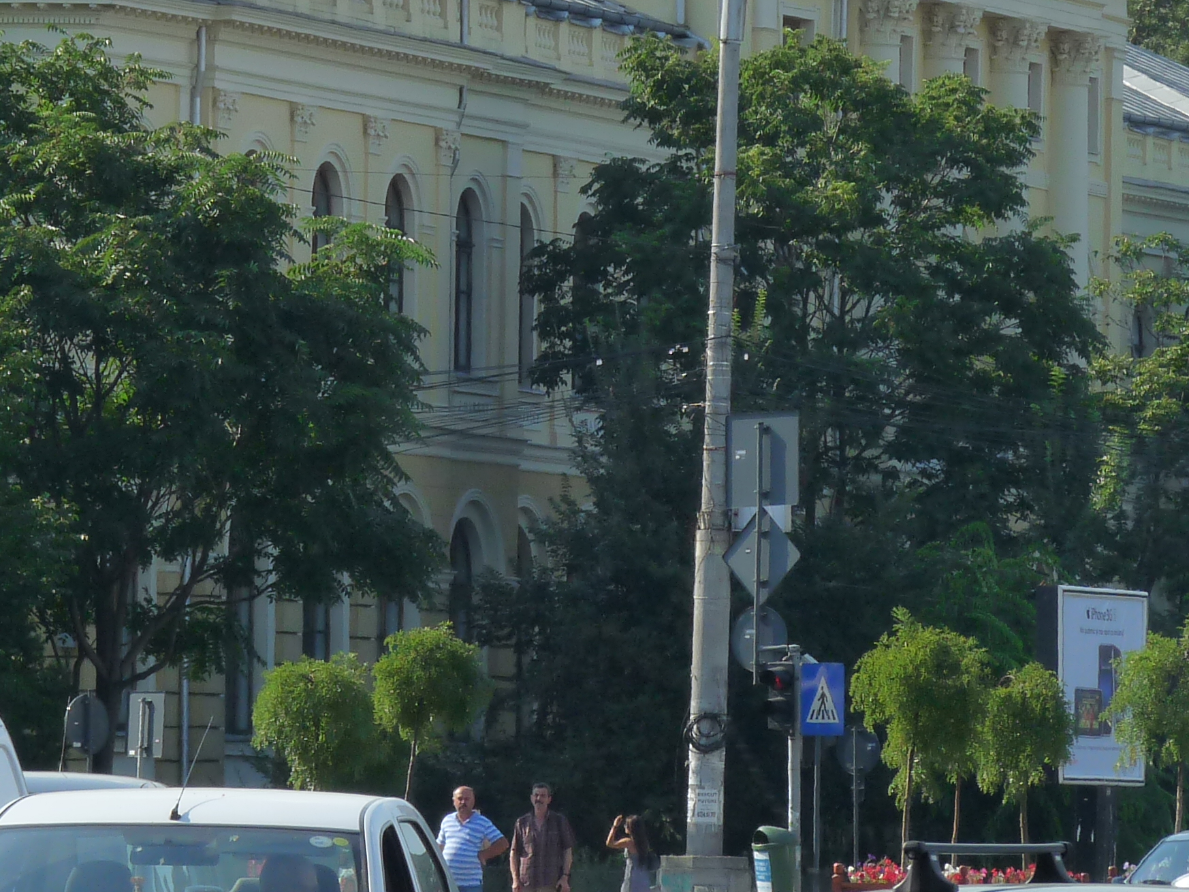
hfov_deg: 5.3
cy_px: -24
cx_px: 490
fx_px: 12917
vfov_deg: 4.0
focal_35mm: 376
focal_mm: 32
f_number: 5.6
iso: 160
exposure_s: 1/500
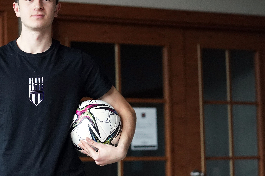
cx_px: 40
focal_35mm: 136
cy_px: 100
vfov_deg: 10.1
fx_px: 1001
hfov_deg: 15.0
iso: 3200
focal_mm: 73
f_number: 2.8
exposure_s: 1/1600
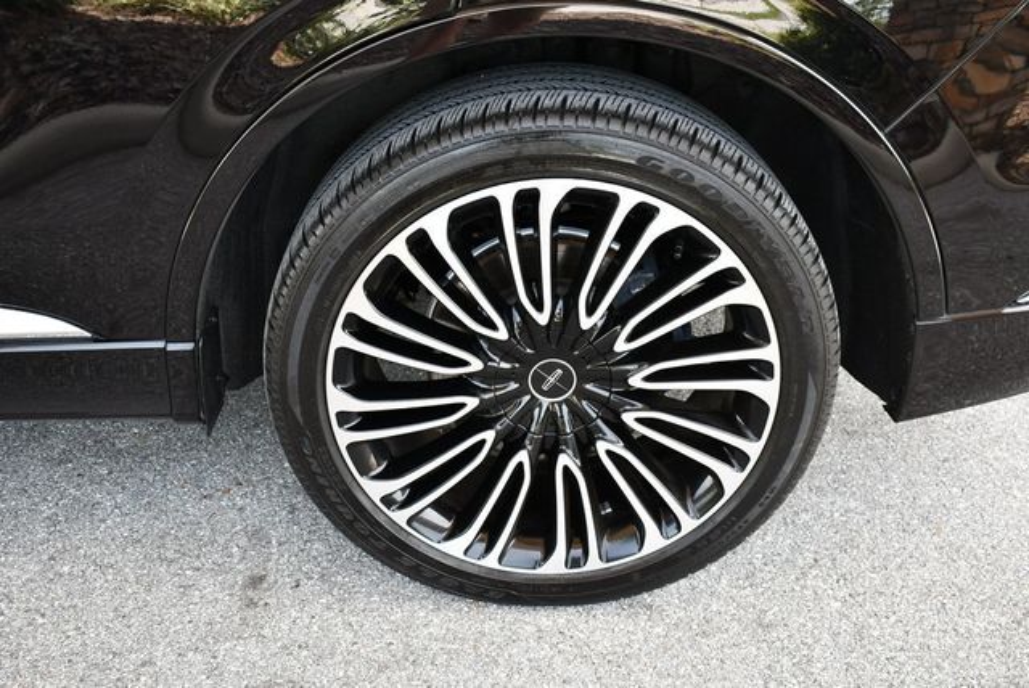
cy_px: 344
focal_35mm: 36
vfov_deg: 36.9
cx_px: 514
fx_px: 1030
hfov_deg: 53.1
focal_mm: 18
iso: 400
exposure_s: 1/250
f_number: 4
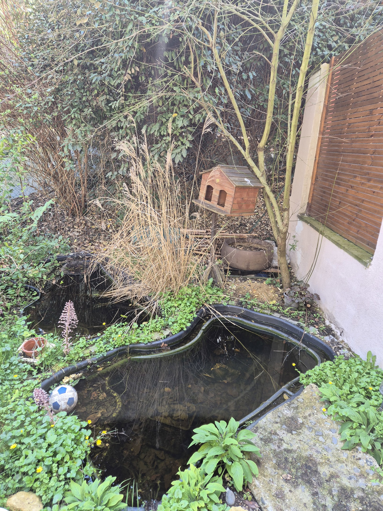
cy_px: 256
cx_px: 192
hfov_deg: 58.9
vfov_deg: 73.9
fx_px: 339
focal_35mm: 23
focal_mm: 5.4
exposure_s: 1/180
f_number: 1.8
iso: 80
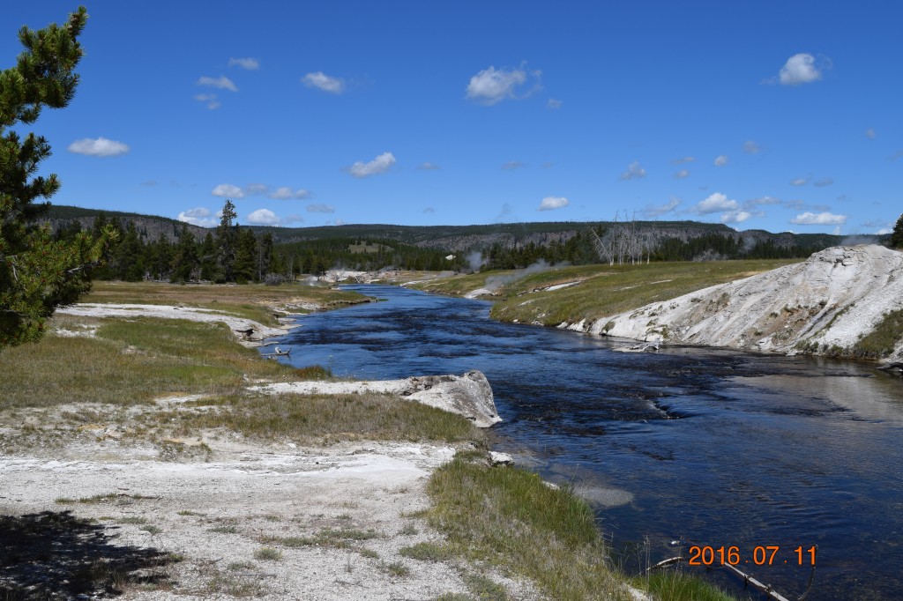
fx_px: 903
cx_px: 452
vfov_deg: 36.8
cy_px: 300
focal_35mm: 36
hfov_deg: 53.1
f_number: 11
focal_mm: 24
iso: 200
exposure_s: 1/500
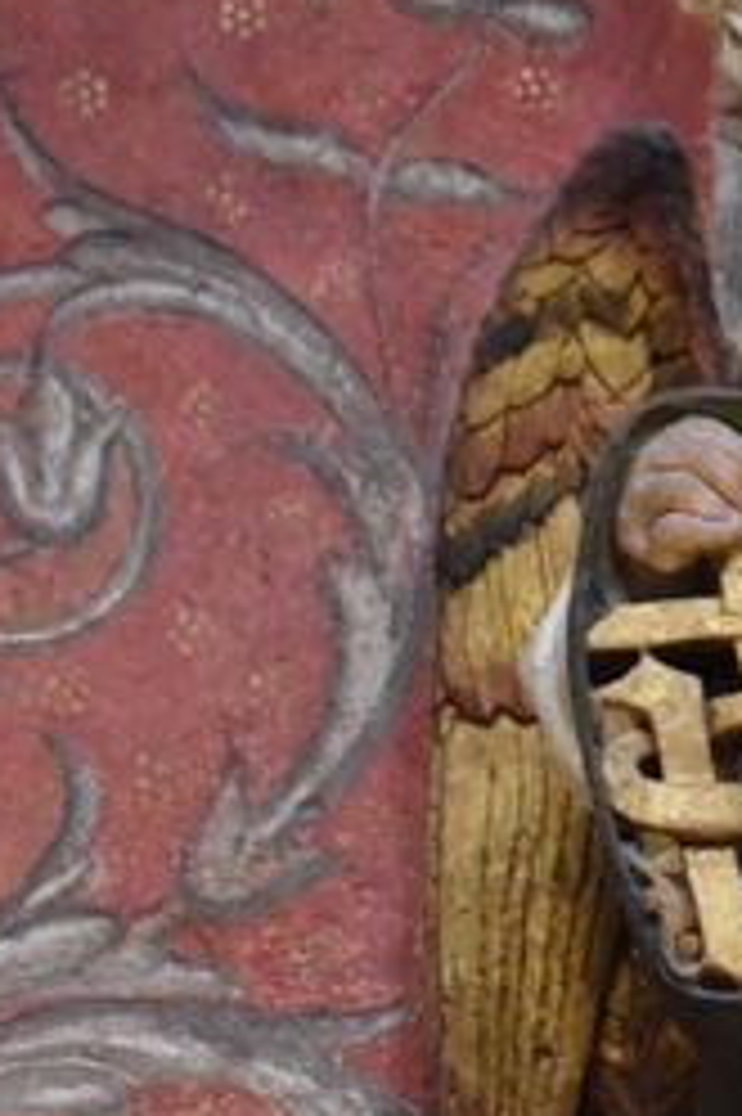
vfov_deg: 5.1
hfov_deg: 3.4
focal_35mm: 402
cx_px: 1032
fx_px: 12458
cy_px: 1084
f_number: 4.5
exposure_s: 1/125
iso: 5600
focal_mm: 95
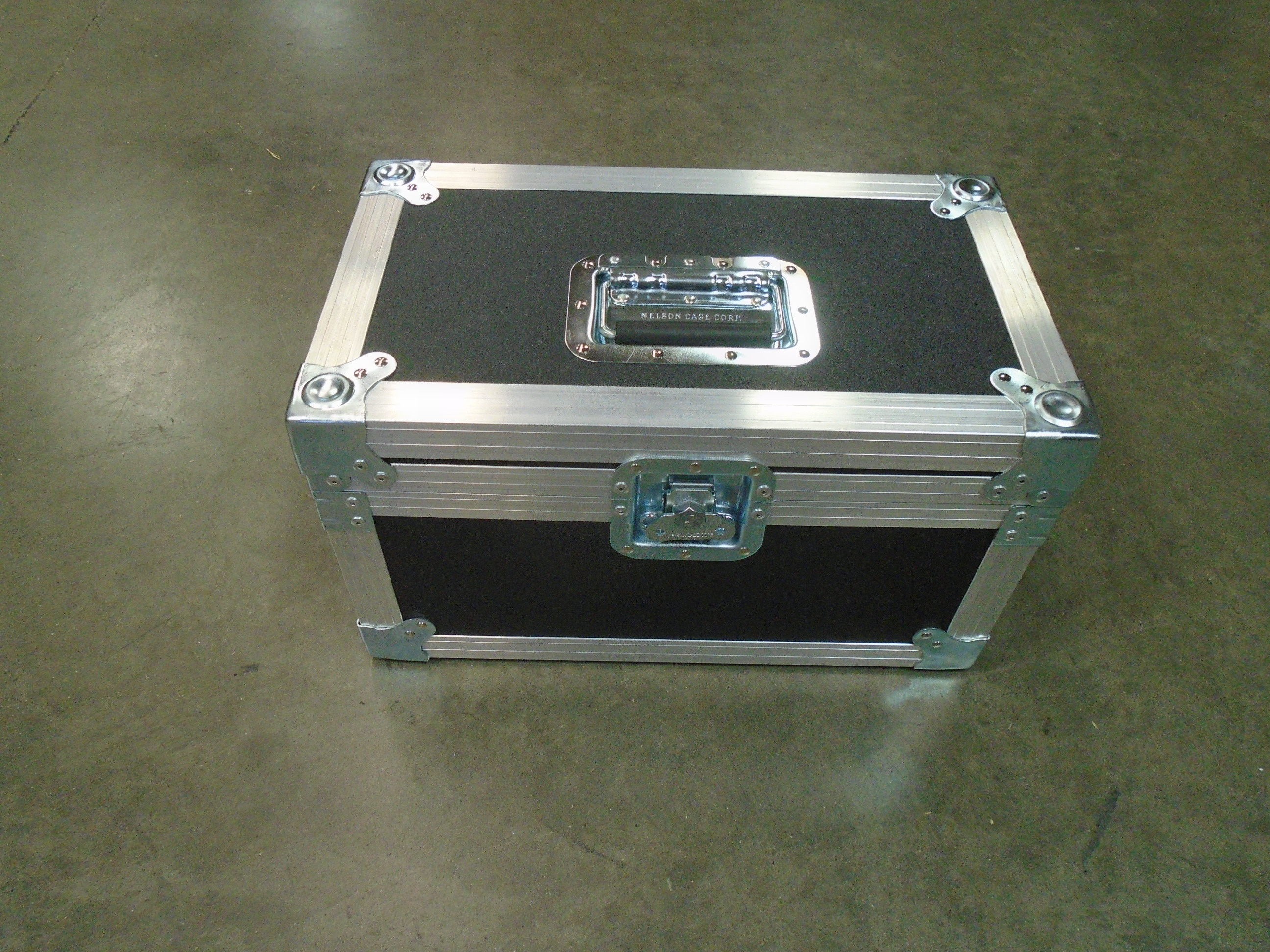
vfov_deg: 53.1
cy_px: 476
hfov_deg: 67.3
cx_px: 635
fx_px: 954
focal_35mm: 26
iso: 400
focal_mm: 4.6
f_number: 3.2
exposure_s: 1/80
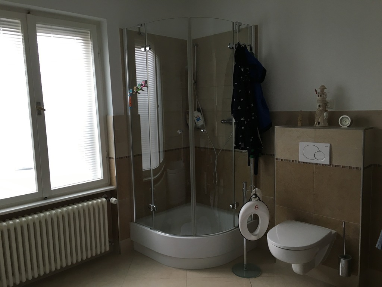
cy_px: 144
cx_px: 191
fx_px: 320
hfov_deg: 61.7
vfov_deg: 48.2
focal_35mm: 29
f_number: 2.2
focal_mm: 4.15
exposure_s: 1/33
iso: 80
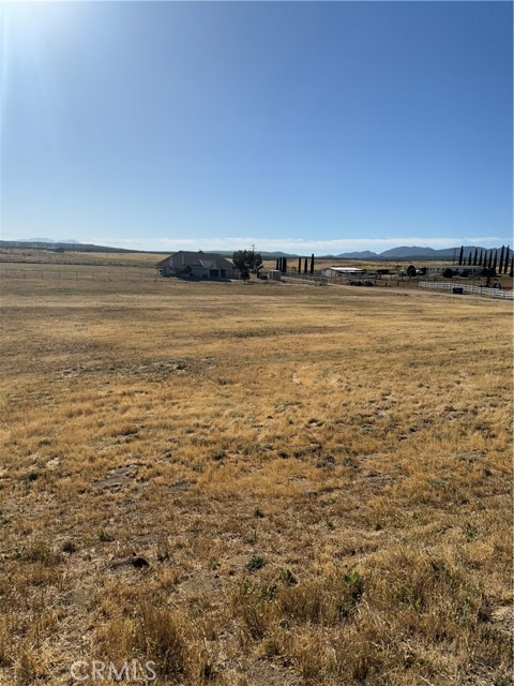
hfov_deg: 56.8
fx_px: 475
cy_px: 343
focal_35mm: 24
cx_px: 257
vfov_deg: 71.6
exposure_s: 1/9709
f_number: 1.78
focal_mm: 6.86
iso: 80
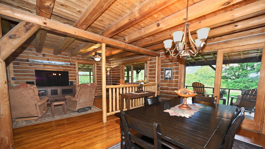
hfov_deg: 103.0
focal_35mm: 15
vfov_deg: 69.9
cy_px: 89
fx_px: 105
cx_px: 132
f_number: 4
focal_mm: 14
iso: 560
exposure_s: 1/60
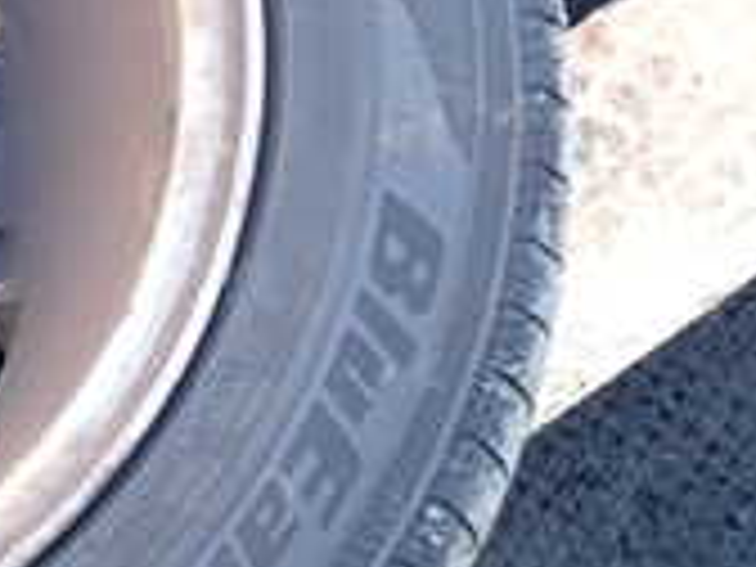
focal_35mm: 107
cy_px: 176
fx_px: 2337
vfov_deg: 13.8
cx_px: -518
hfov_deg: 16.1
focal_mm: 5.4
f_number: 2.3
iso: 125
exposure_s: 1/60
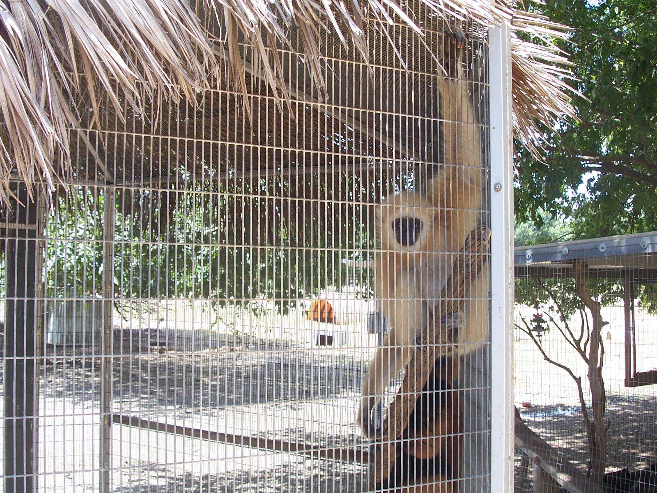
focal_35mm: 42
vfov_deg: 34.3
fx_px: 797
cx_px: 328
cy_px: 246
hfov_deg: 44.8
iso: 80
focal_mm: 7.2
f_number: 2.8
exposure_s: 1/180
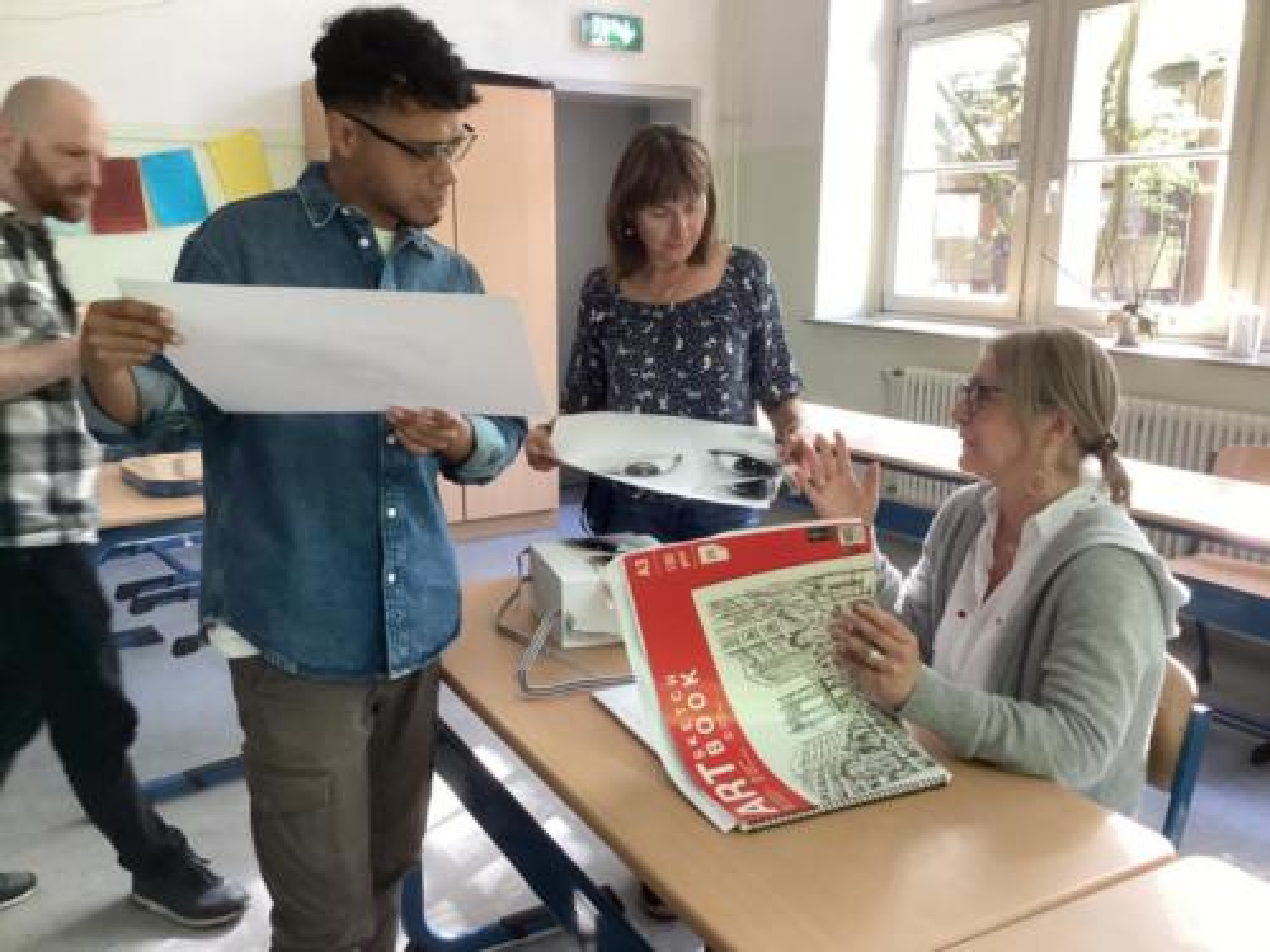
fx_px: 1137
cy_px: 476
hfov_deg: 58.4
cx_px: 635
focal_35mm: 31
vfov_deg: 45.4
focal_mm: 3.3
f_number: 2.4
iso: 200
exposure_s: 1/60
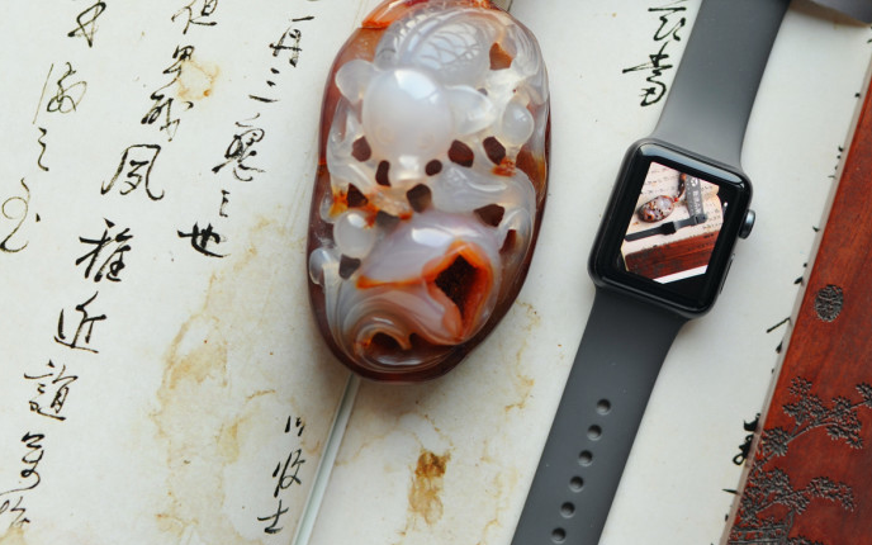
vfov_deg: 17.5
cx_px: 612
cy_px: 158
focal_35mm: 74
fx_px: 1759
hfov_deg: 27.6
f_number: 3.5
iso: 200
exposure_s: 1/50
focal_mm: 50
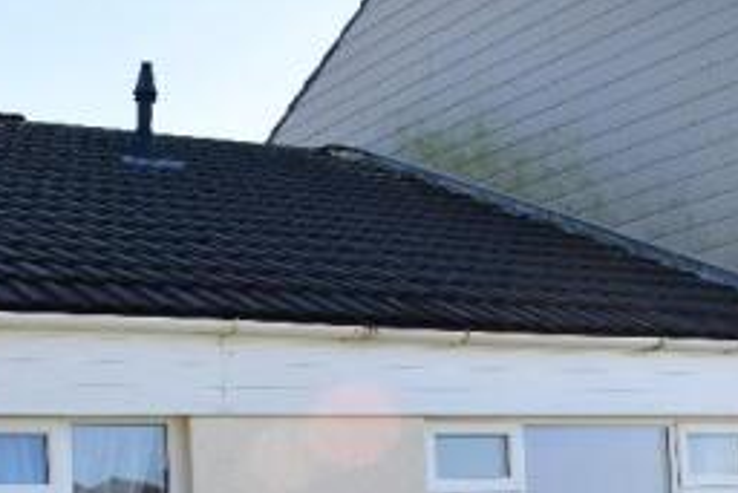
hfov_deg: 28.7
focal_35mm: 69
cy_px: 526
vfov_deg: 19.1
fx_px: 1415
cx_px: 169
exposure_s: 1/200
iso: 400
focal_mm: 18
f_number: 10
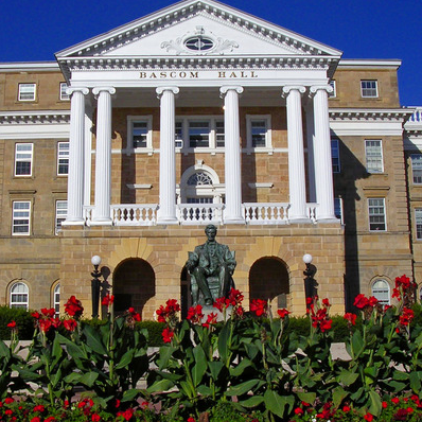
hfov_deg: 31.6
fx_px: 745
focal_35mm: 54
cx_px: 201
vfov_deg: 31.6
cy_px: 226
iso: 100
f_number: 5.6
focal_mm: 5.8
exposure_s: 1/661
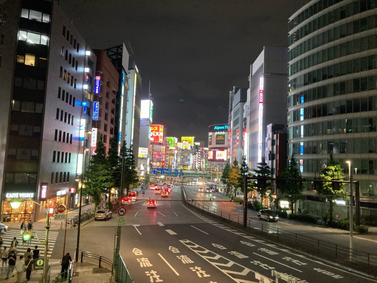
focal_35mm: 28
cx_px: 188
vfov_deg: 49.7
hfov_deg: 63.4
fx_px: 305
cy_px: 142
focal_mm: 3.99
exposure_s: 1/25
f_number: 1.8
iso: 320
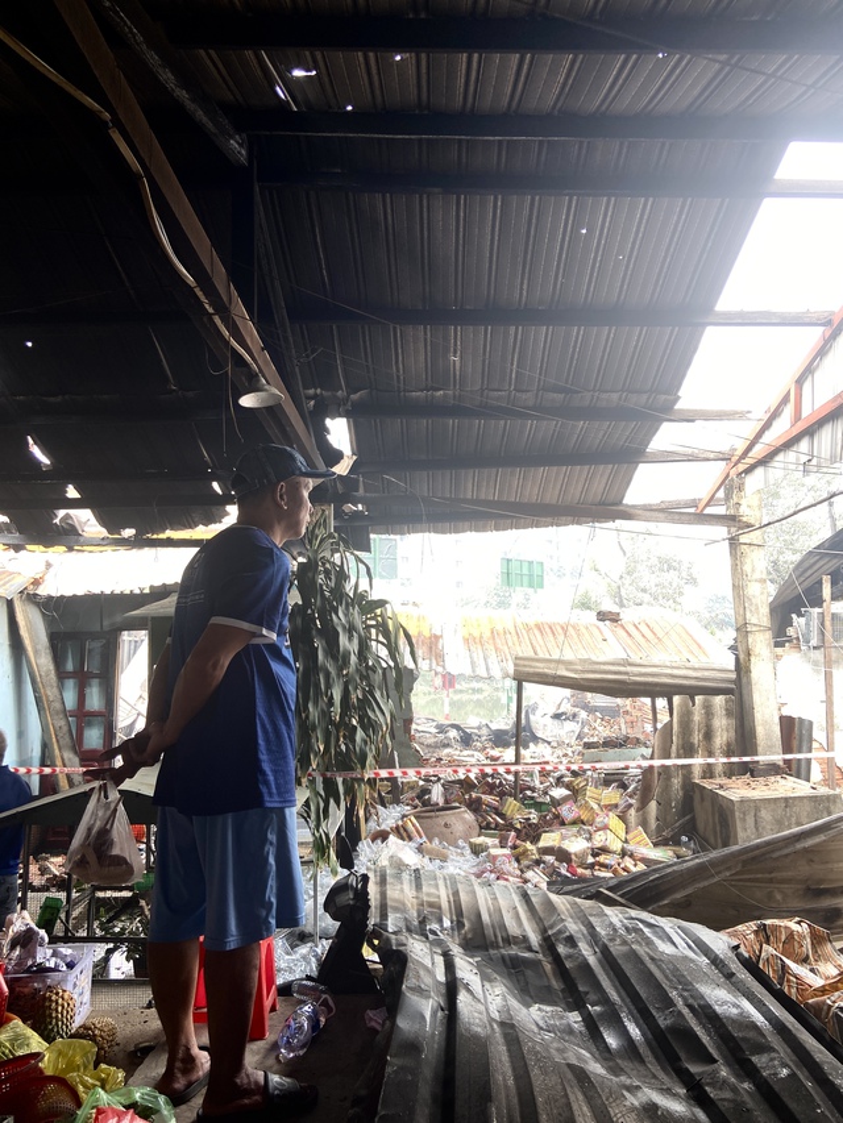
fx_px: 844
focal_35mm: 26
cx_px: 422
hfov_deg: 53.1
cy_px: 562
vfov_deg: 67.3
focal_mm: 4.25
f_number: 1.8
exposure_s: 1/121
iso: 40
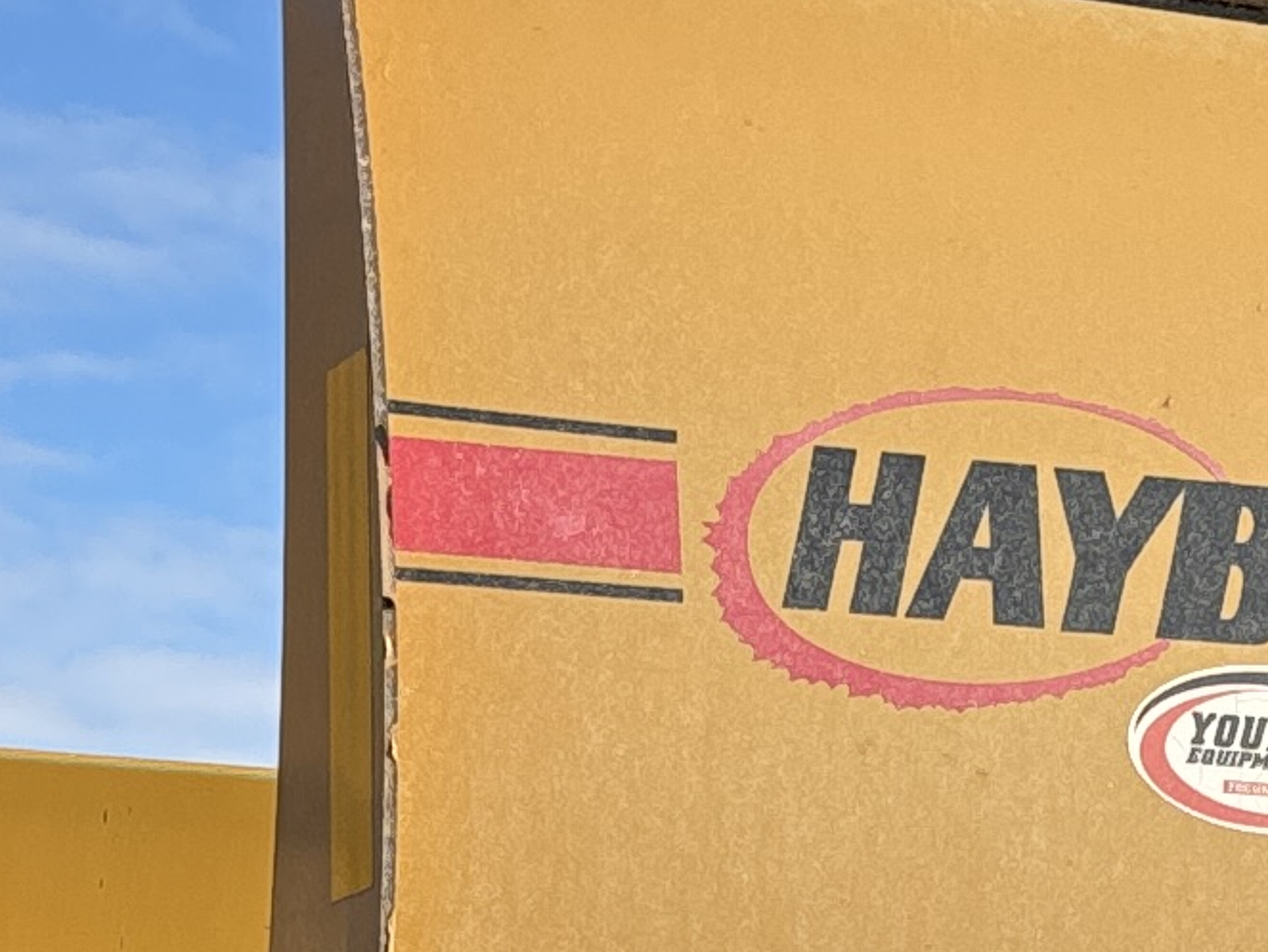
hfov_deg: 12.5
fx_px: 5791
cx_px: 782
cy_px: 1694
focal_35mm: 158
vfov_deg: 9.0
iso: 50
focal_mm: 5.96
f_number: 1.6
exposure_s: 1/2342
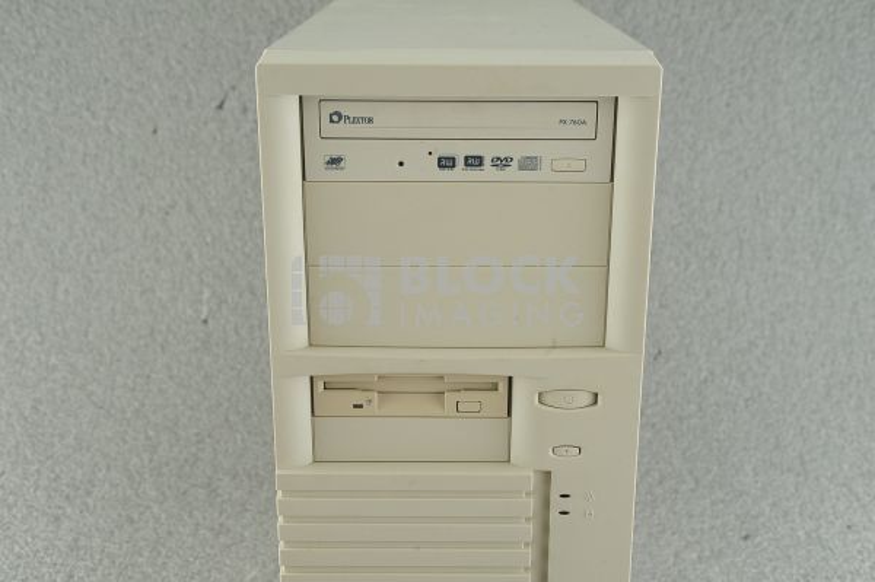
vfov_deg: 28.0
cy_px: 291
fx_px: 1166
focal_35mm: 48
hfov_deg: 41.1
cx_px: 438
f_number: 10
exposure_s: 1/125
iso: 1600
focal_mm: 48
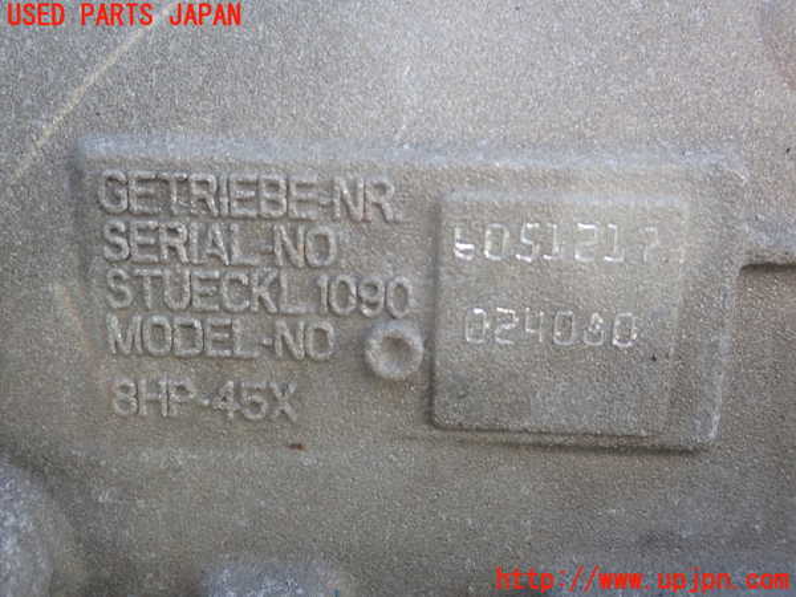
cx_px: 398
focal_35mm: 38
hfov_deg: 49.0
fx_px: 874
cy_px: 298
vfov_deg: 37.7
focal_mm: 6.83
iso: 100
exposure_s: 1/100
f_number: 3.5
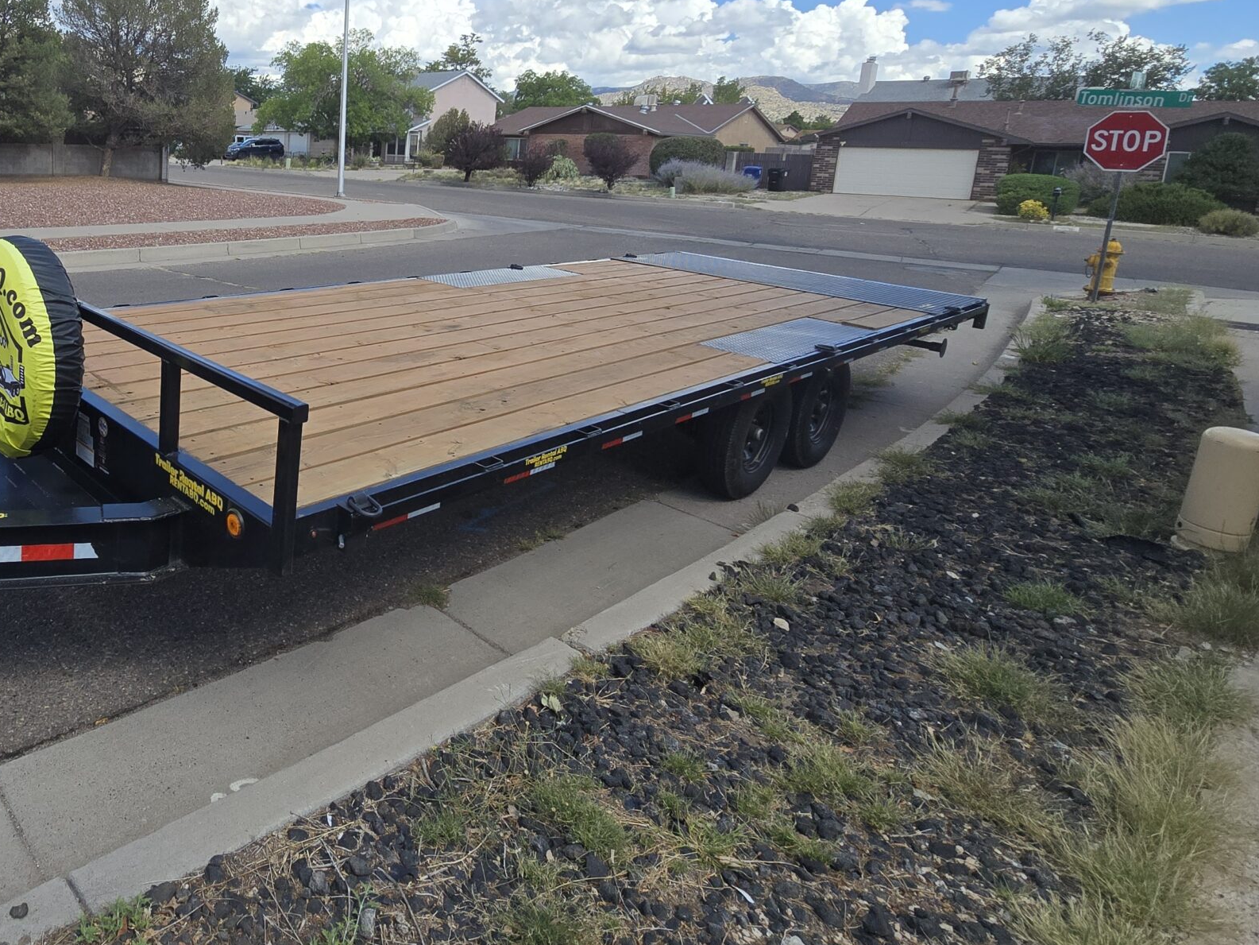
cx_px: 256
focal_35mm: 21
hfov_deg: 71.2
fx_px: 764
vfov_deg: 61.3
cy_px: 289
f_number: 2.2
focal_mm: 2.2
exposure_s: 1/1973
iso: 50
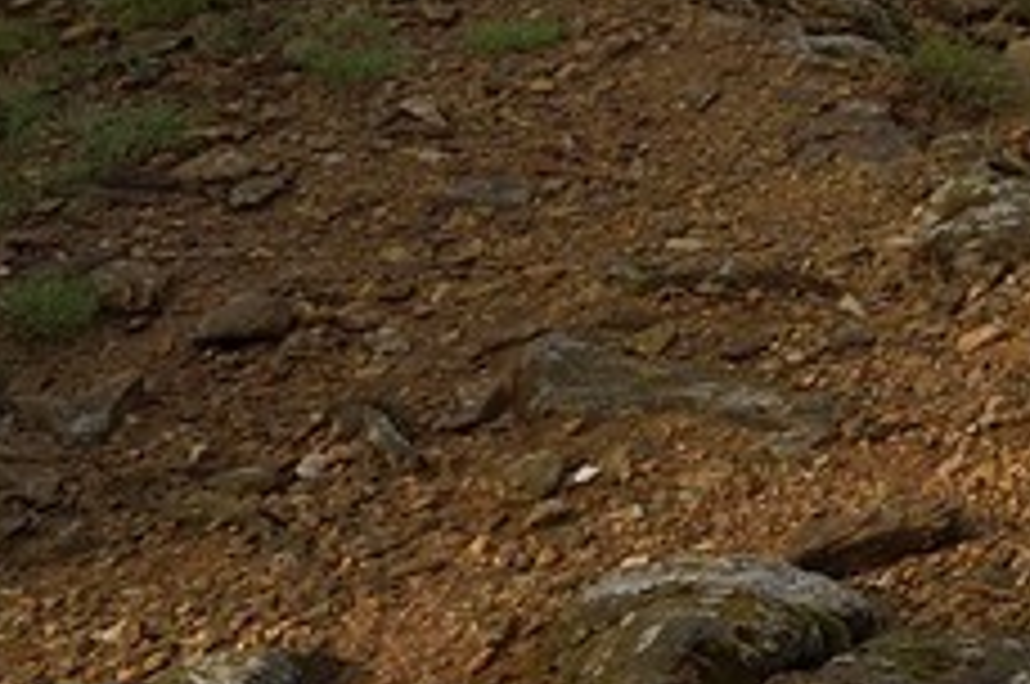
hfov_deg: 9.4
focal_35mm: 168
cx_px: 3153
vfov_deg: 7.1
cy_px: -1548
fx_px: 4800
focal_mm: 24
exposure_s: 1/250
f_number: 11
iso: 200
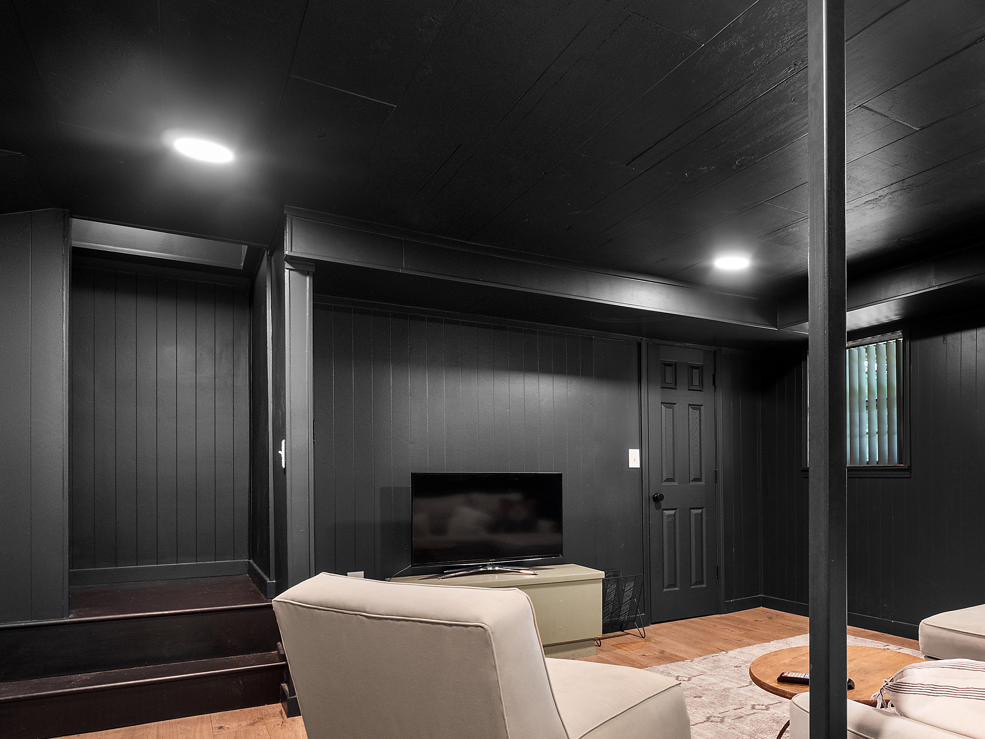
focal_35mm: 24
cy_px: 486
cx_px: 699
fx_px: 683
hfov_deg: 68.4
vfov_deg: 55.8
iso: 400
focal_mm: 8
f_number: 5.6
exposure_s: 1/2
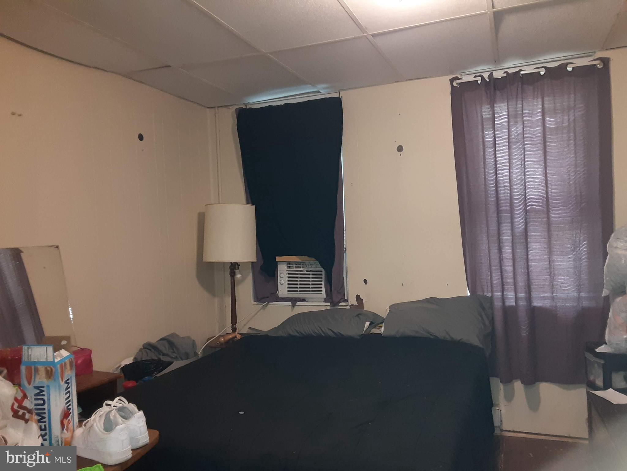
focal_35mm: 27
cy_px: 236
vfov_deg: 51.4
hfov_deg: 65.3
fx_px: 489
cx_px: 314
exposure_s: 1/24
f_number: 1.9
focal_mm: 2.91
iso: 320
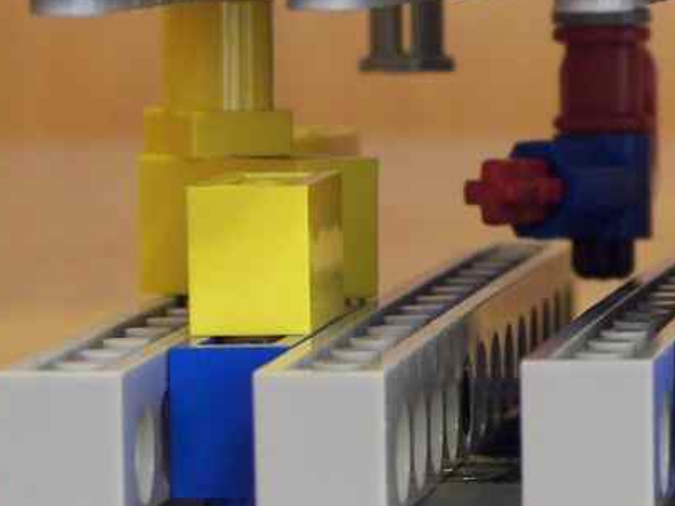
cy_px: 18
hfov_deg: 6.2
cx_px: 810
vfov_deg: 4.7
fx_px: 6222
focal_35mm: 319
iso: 125
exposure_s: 1/10
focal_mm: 16.8
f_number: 3.2
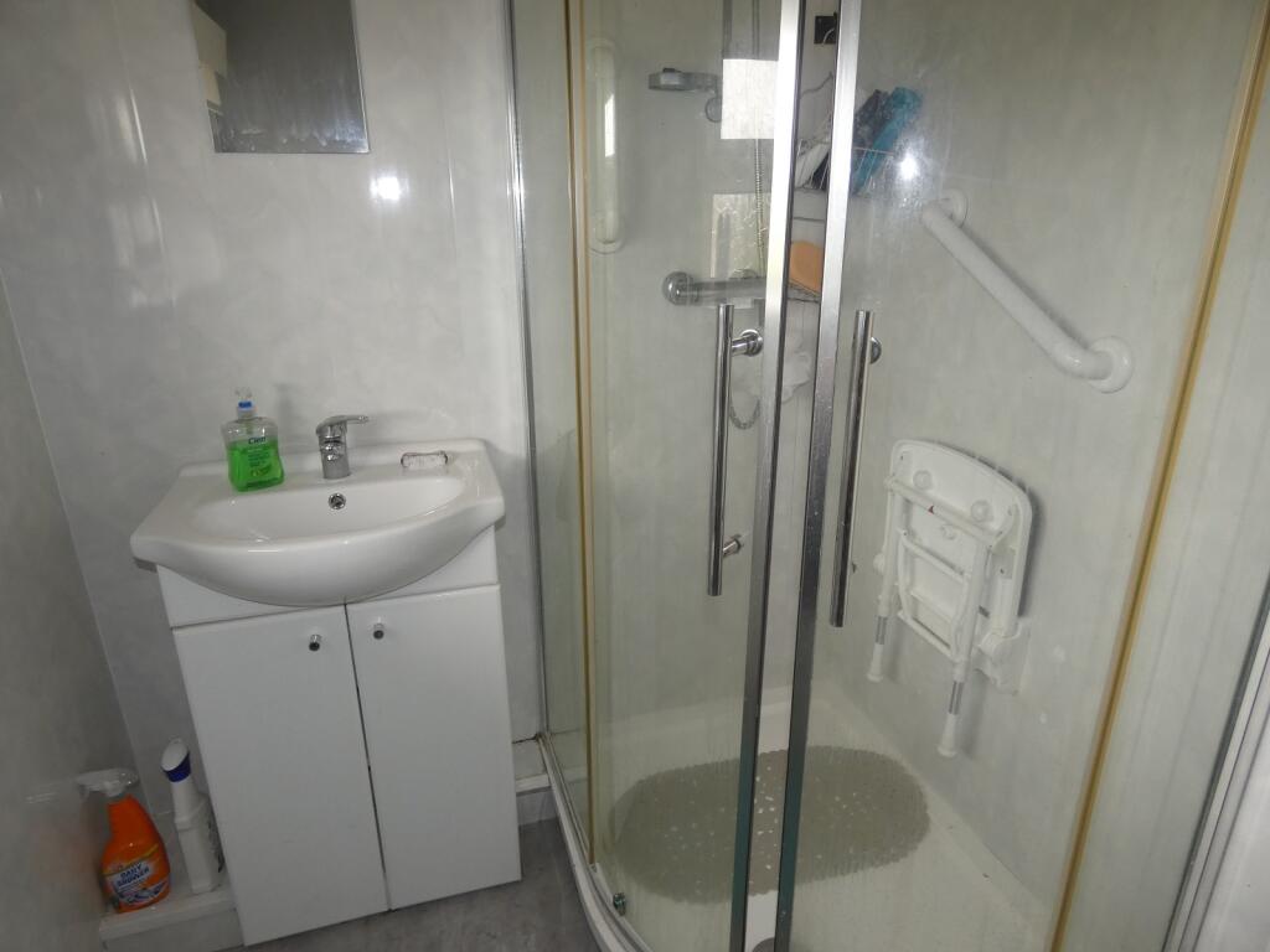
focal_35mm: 20
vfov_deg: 66.0
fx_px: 734
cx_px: 635
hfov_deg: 81.7
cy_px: 476
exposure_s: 1/60
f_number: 2.8
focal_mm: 3.6
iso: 160
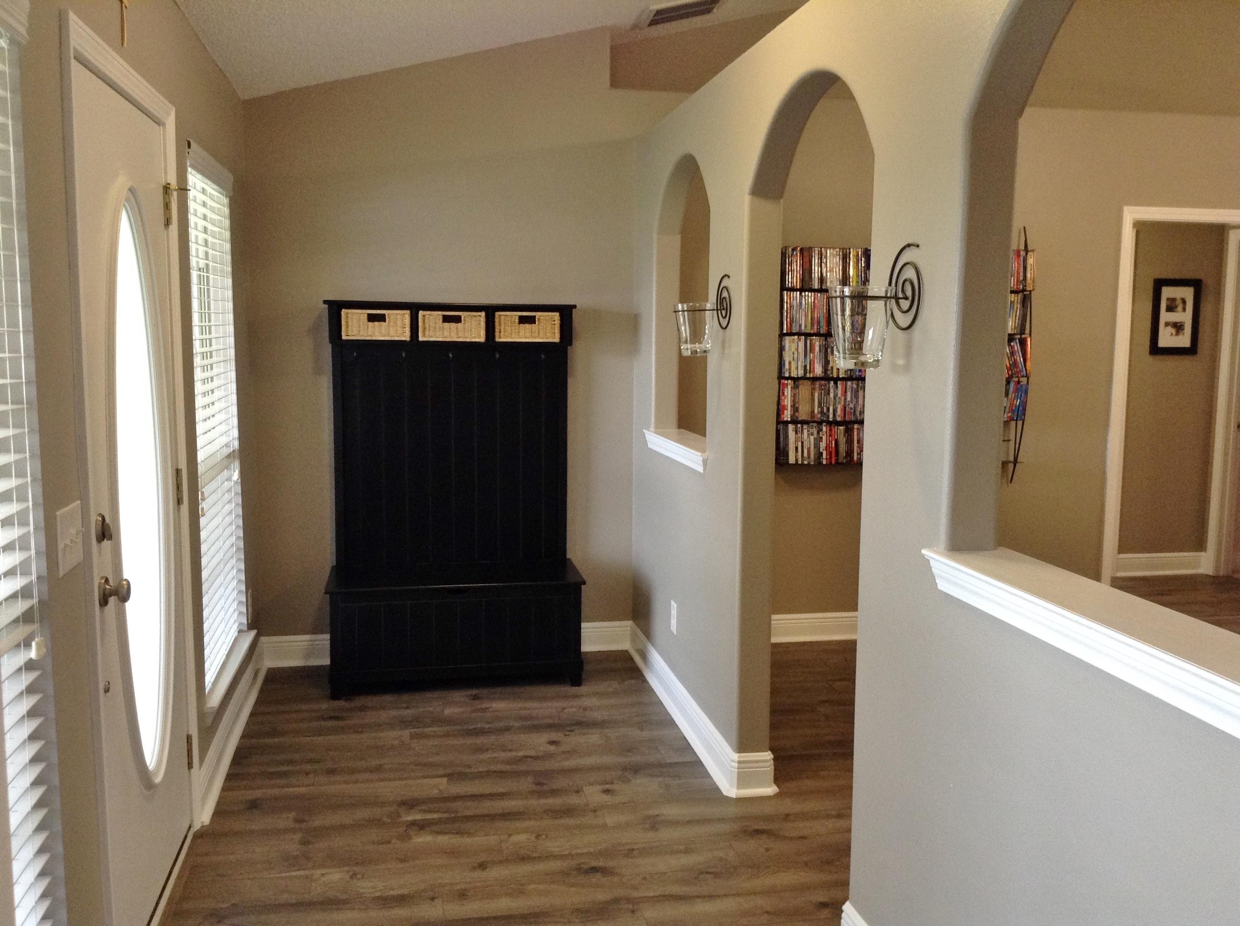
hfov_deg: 55.4
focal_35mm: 33
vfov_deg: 42.8
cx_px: 620
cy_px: 463
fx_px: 1180
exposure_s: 1/24
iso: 100
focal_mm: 3.3
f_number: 2.4
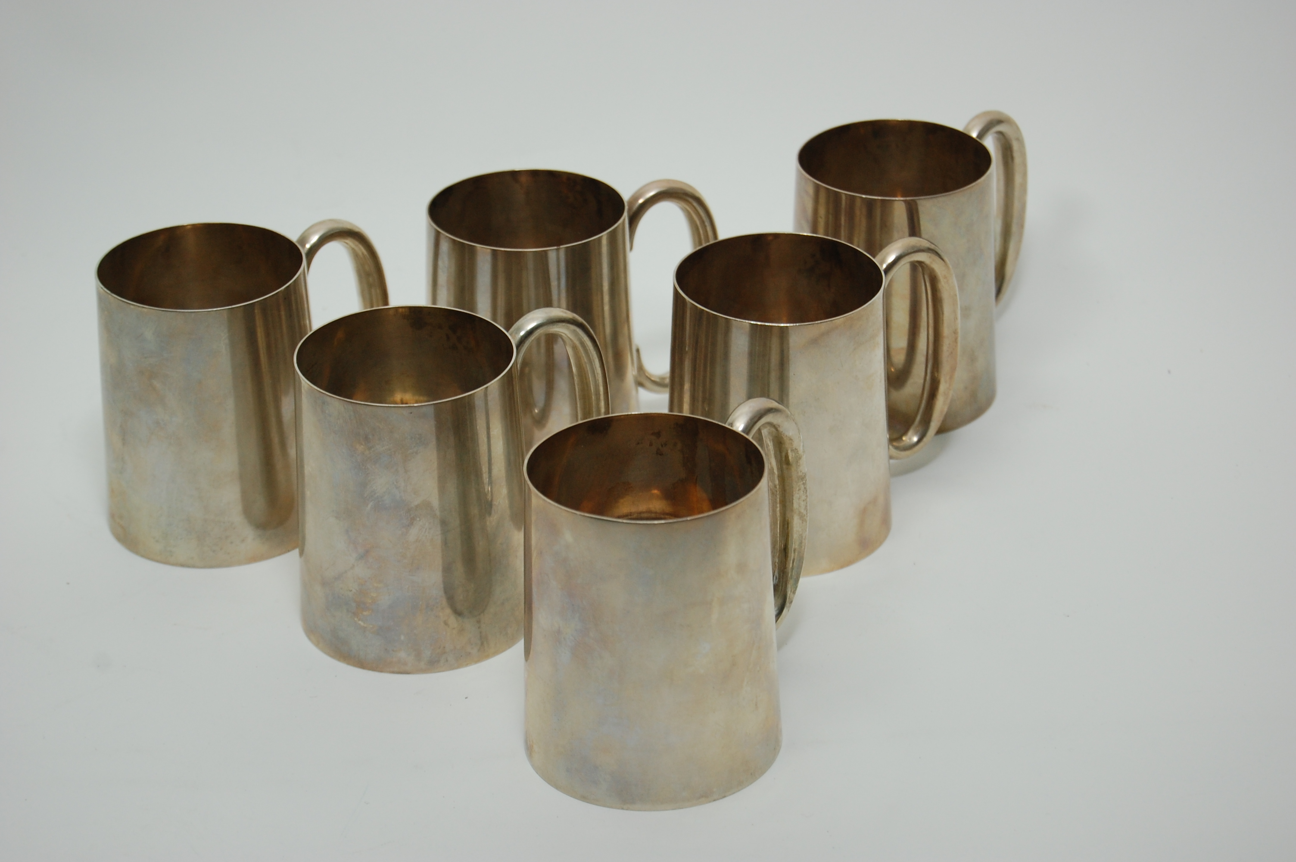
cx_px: 648
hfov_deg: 24.6
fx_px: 2967
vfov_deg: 16.5
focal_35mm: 82
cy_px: 431
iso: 400
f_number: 5.6
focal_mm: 55
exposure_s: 1/80
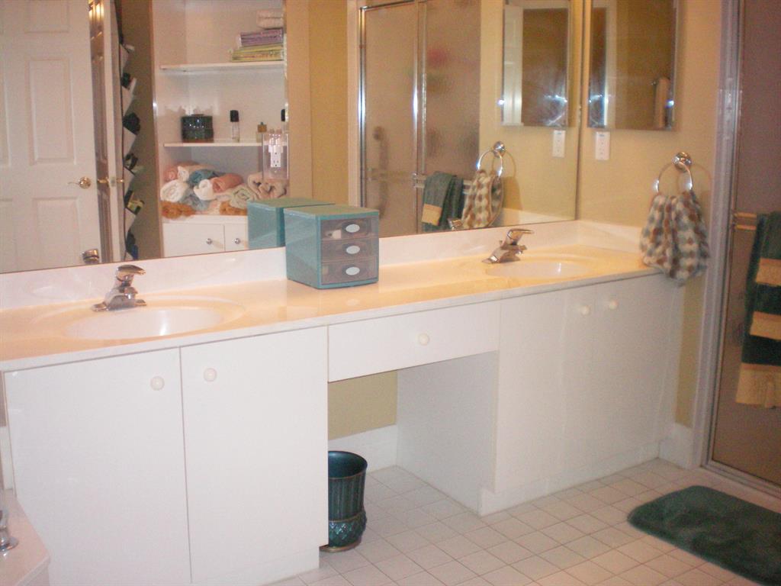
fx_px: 857
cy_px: 293
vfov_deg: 37.7
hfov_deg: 49.0
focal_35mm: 38
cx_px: 390
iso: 400
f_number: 3.1
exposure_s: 1/60
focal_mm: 6.3
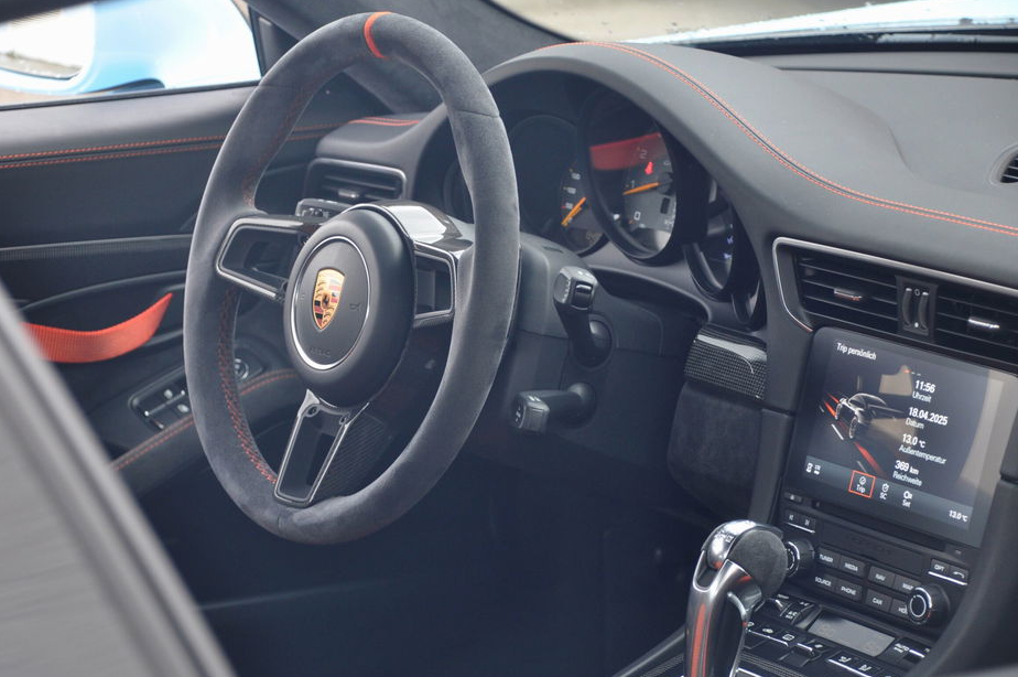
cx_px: 472
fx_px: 3757
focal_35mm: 133
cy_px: 325
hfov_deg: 15.4
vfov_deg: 10.3
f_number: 5.3
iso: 500
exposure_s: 1/15
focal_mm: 80
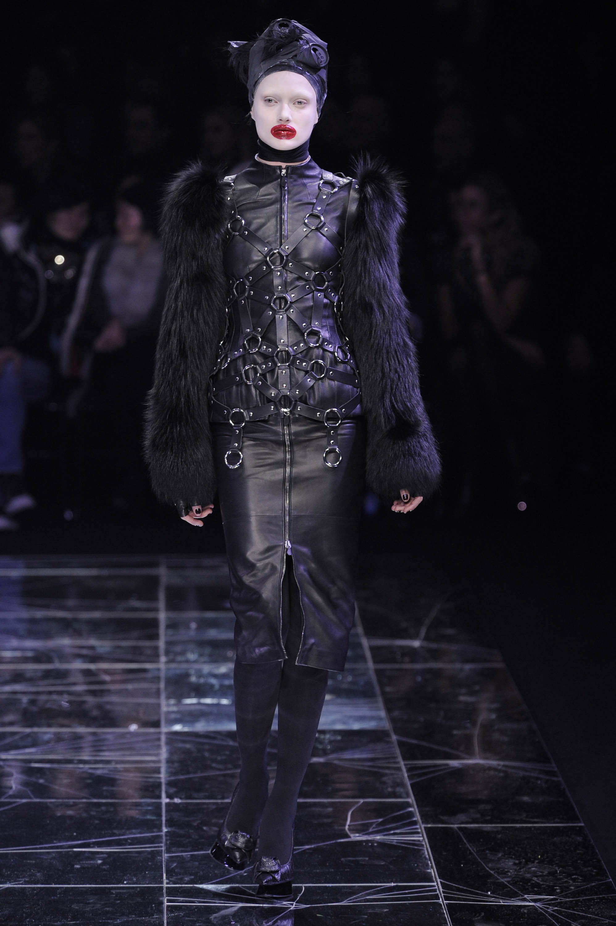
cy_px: 463
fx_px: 4626
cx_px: 308
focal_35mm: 180
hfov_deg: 7.6
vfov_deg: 11.4
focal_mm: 180
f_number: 4
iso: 1600
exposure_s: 1/250
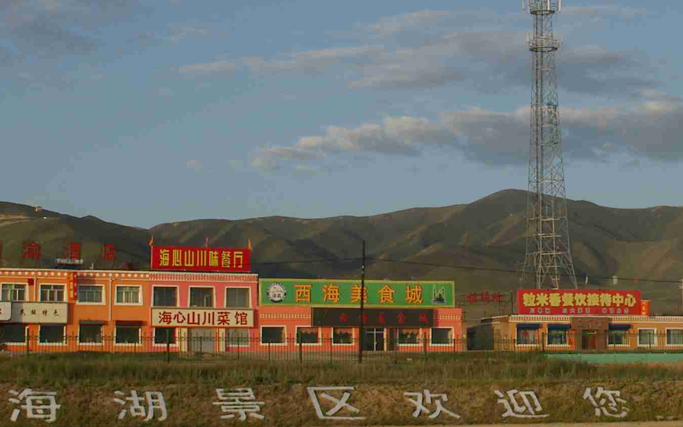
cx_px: 501
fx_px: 1768
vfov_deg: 13.7
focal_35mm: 95
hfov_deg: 21.7
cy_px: 166
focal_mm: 28
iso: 200
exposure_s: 1/350
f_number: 6.7
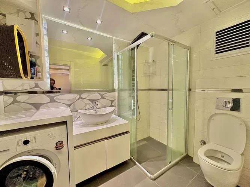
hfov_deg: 102.1
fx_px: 101
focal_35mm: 14
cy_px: 94
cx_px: 125
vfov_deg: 85.7
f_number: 2.2
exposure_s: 1/100
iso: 250
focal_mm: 2.22
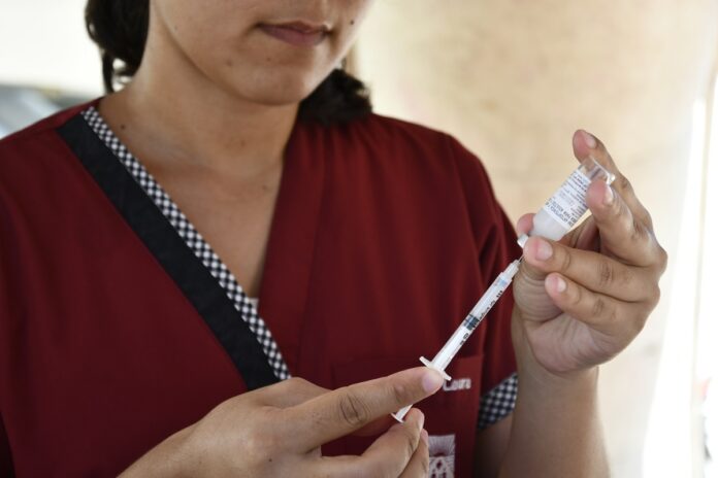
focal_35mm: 78
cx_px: 359
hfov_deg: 26.0
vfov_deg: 17.5
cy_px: 239
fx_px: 1556
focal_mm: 52
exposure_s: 1/250
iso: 400
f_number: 5
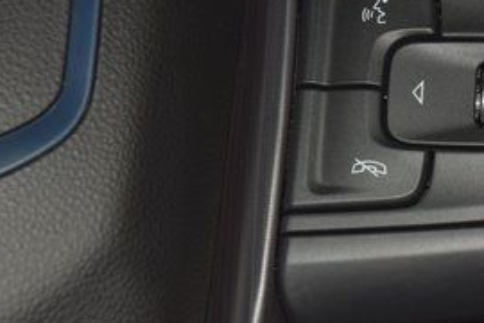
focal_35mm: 249
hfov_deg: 8.2
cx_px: 491
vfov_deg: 5.5
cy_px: 112
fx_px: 3347
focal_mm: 70
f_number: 8
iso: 100
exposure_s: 1/125
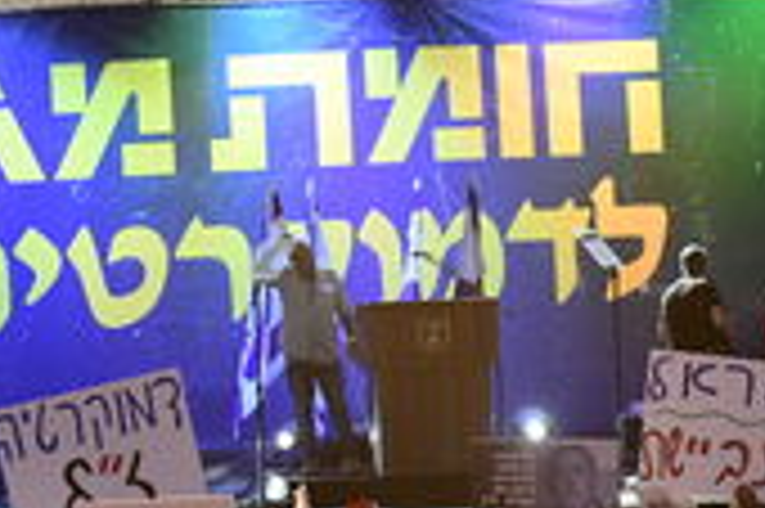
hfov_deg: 12.5
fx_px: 3503
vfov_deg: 8.2
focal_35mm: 165
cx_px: 464
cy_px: 544
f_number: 3.5
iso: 4000
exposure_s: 1/500
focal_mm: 70
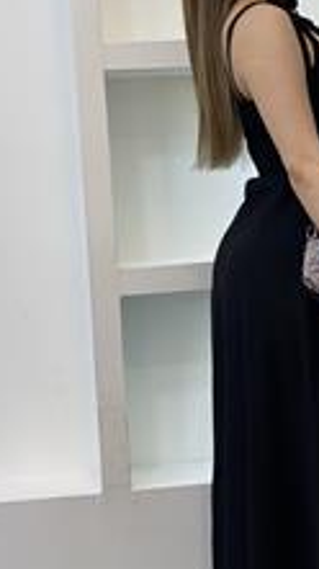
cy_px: 295
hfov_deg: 11.3
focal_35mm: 106
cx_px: 304
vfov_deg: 20.2
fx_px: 1597
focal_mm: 6
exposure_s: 1/100
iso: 80
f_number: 2
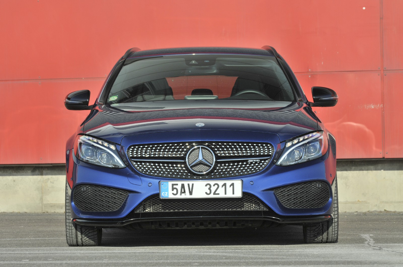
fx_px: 1761
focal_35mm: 158
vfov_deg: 8.7
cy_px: 134
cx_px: 202
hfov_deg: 13.1
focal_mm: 105
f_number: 6.3
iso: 200
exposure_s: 1/400
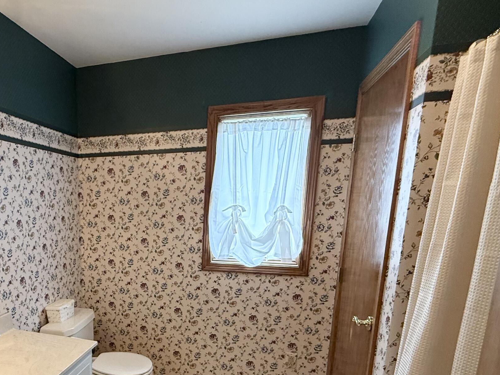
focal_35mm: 26
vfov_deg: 51.0
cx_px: 120
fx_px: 376
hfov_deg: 63.1
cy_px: 278
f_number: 2.2
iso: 400
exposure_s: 1/120
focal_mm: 2.22
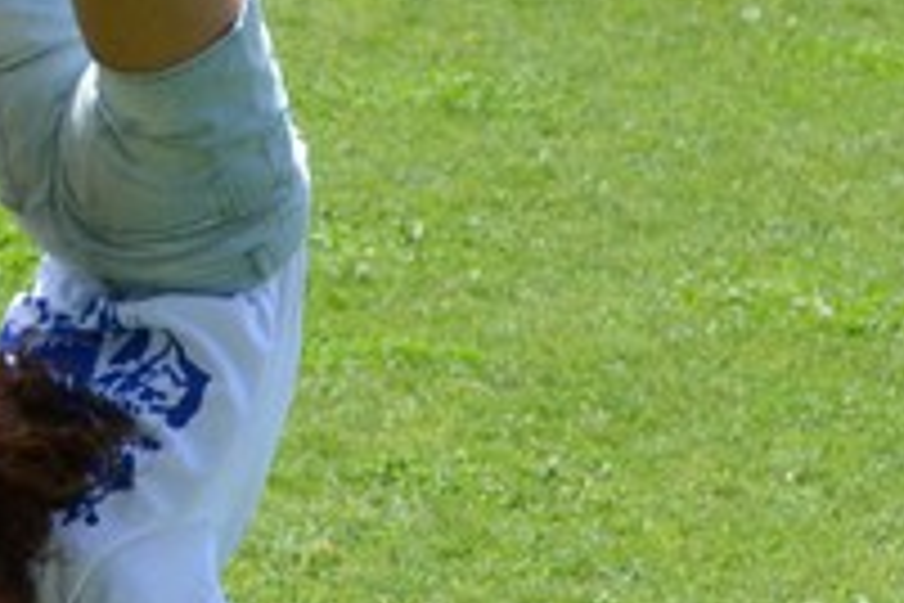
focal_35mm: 306
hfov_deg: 6.7
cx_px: -166
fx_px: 7683
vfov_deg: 4.5
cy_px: 277
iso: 1250
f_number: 5.3
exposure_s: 1/4000
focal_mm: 40
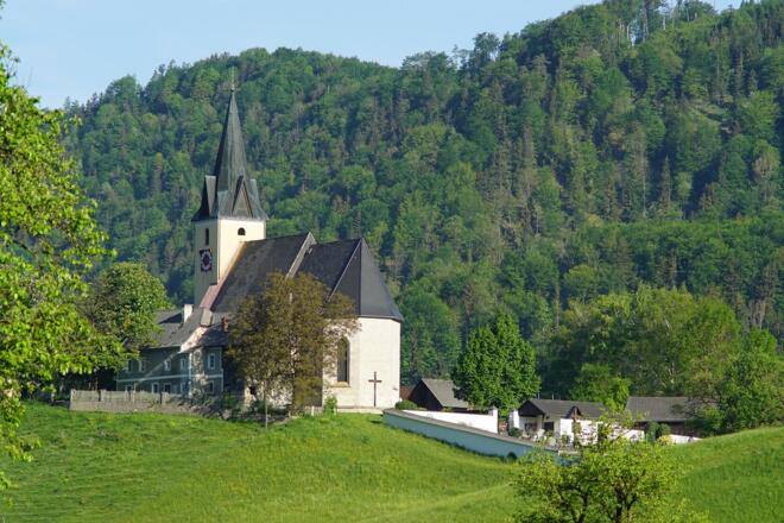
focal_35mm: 270
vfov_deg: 5.1
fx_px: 5880
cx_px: 392
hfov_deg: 7.6
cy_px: 262
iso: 100
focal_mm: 180
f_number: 7.1
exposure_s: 1/250
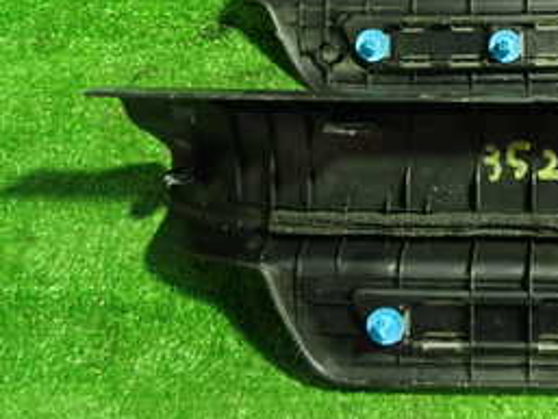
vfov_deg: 20.0
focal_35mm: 70
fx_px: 1129
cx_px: 582
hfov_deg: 26.1
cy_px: -56
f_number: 2.3
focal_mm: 5.4
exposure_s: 1/30
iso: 640
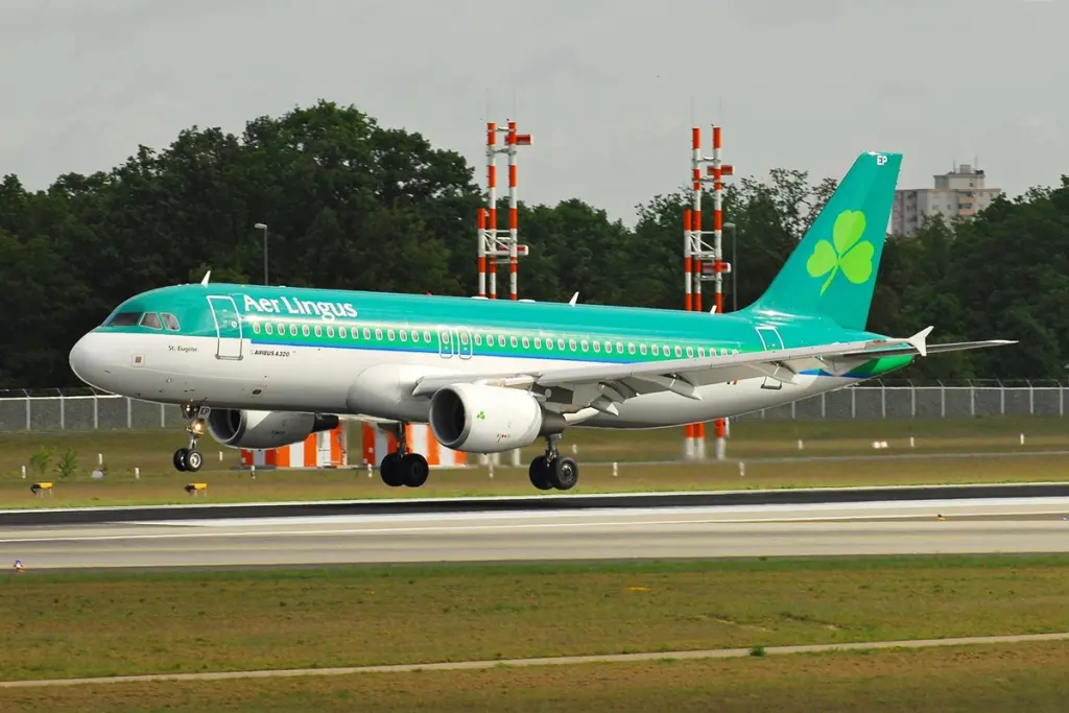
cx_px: 534
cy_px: 356
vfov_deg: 4.6
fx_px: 8909
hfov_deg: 6.9
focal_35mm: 300
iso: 200
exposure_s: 1/500
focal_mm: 200
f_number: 8
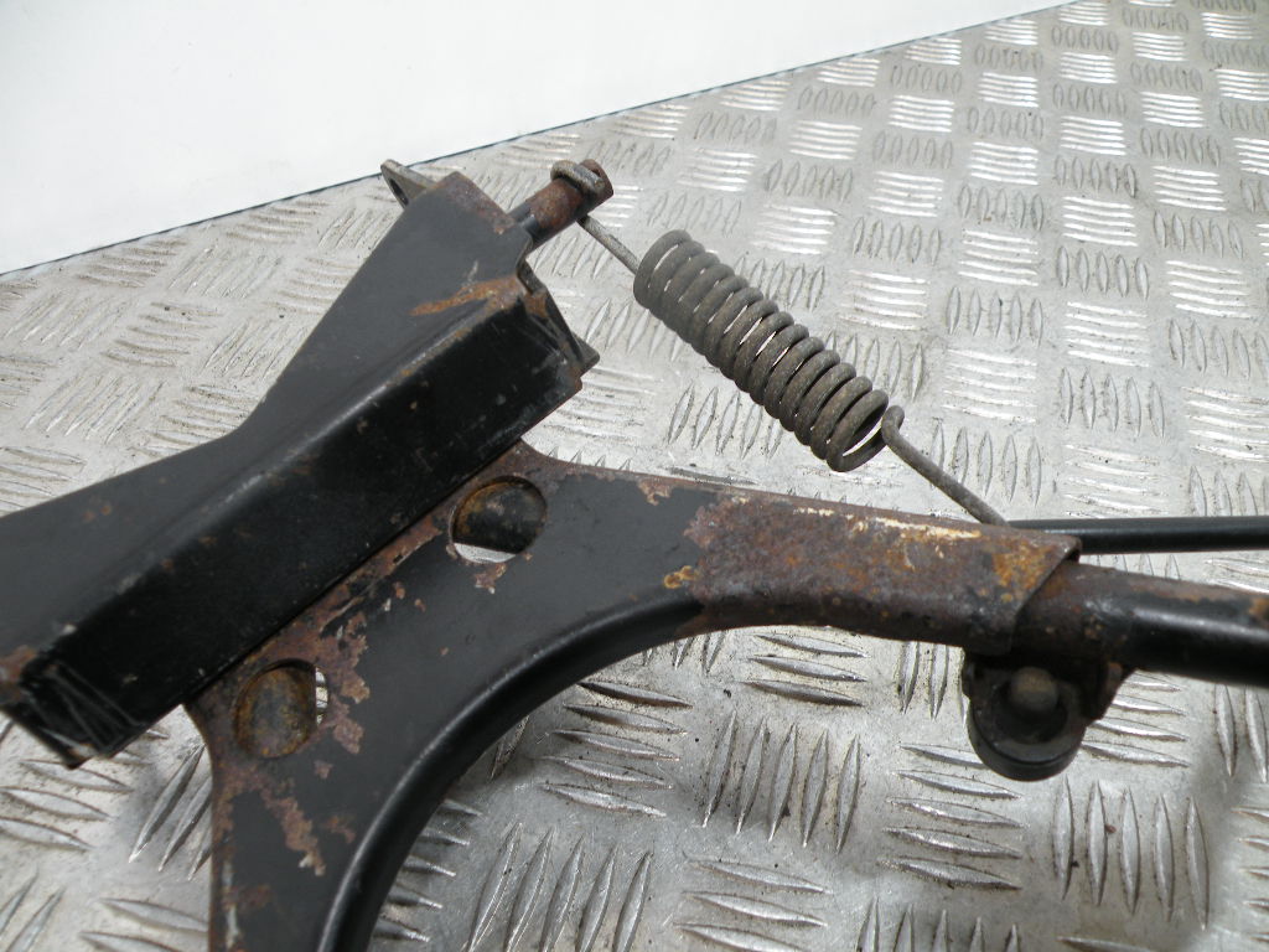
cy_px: 476
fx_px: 990
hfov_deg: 65.3
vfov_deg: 51.4
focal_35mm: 27
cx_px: 634
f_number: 2.8
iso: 92
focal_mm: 4.7
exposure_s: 1/60
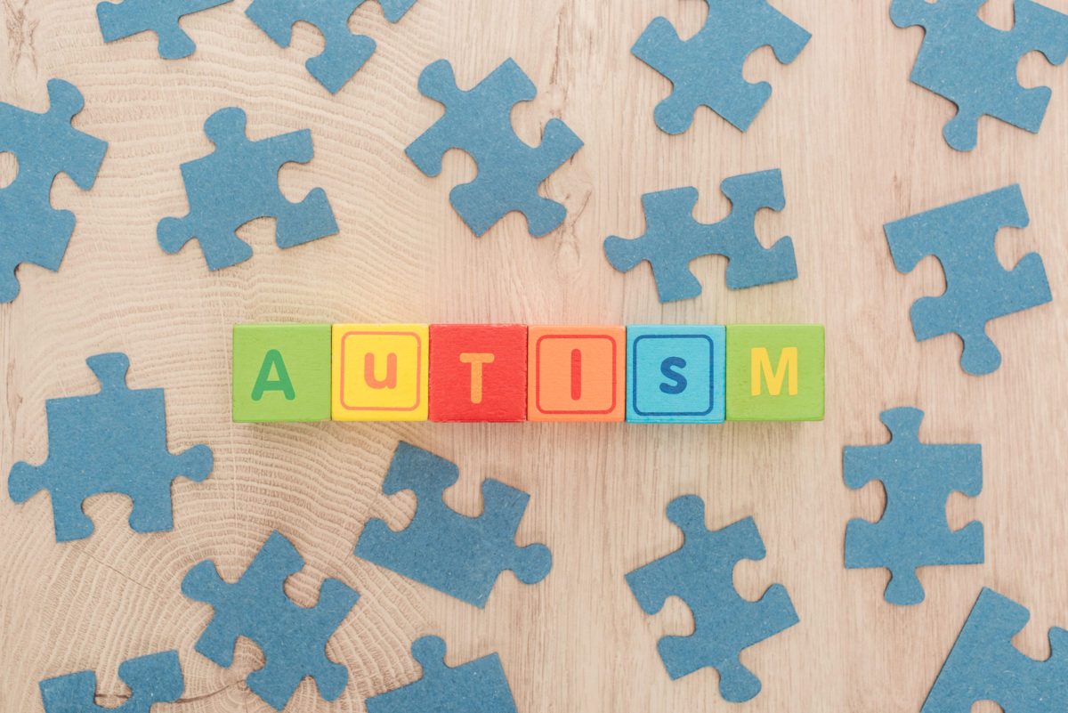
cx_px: 534
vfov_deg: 27.0
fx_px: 1484
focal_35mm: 50
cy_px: 356
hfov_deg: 39.6
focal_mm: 50
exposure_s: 1/160
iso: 200
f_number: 9
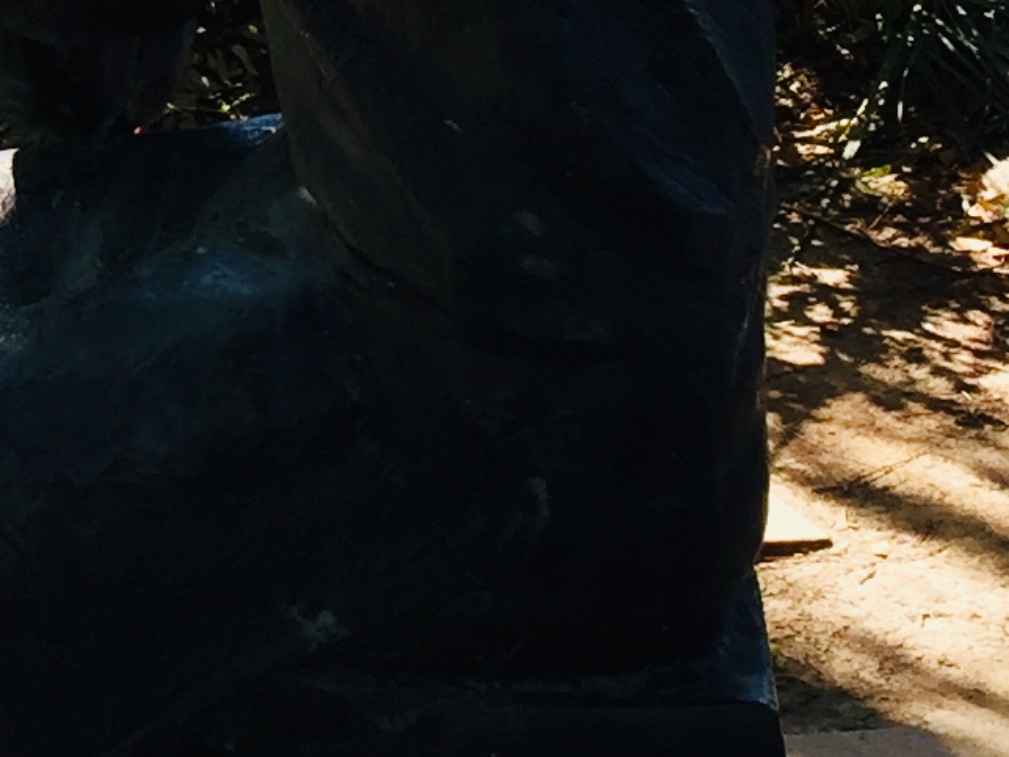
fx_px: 4285
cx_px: -271
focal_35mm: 147
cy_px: -437
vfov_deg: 9.7
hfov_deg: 13.0
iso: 32
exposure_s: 1/527
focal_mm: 4.15
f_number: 2.2
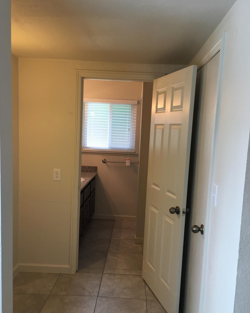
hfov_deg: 47.1
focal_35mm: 31
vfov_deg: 57.1
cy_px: 171
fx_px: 287
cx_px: 123
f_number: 2.2
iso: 25
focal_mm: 4.15
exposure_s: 1/30
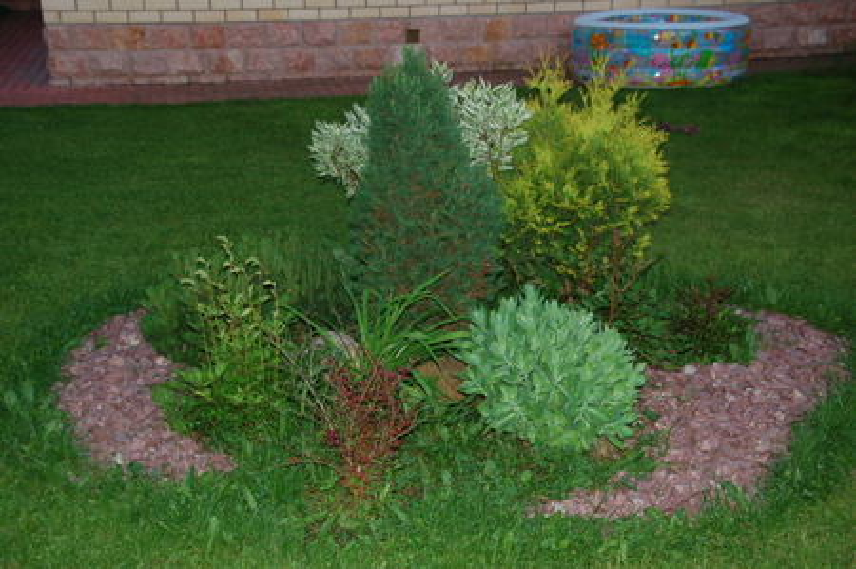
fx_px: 1211
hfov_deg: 38.9
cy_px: 284
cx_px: 428
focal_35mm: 51
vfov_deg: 26.4
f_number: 4.5
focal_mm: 34
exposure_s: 1/60
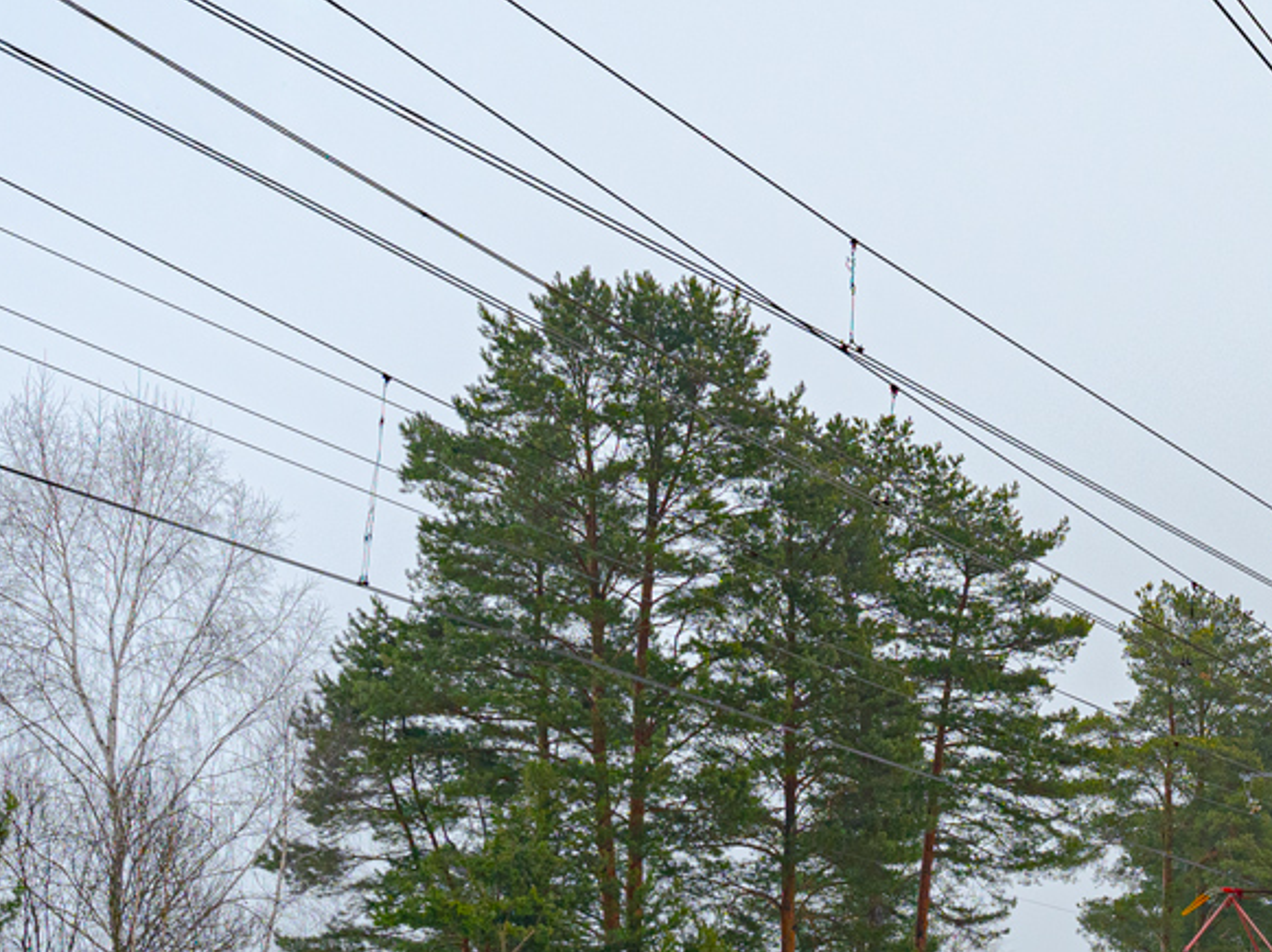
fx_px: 2873
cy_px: 983
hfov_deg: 22.7
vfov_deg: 18.3
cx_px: 1579
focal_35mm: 78
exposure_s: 1/500
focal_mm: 31.5
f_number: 6.3
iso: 250
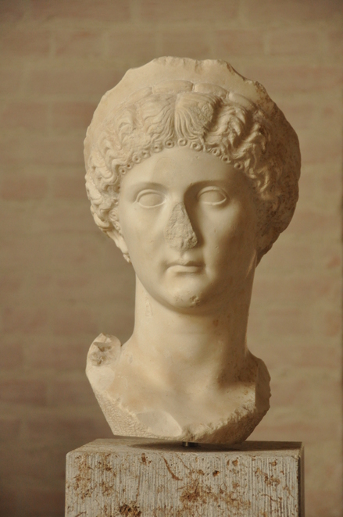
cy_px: 258
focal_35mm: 135
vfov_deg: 15.2
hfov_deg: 10.1
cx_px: 172
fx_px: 1936
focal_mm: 90
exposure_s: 1/60
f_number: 5.3
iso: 1000
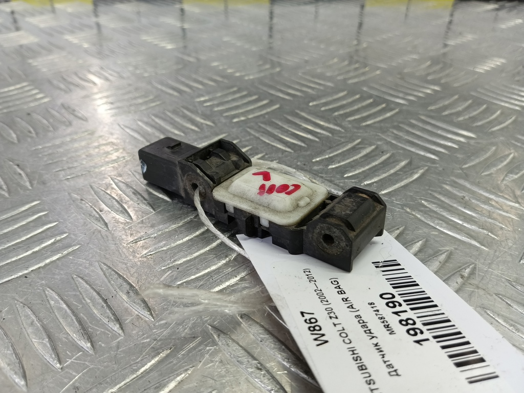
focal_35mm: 23
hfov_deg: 73.9
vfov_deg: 58.9
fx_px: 348
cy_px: 196
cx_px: 262
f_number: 1.6
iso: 124
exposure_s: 1/50
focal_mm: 4.11
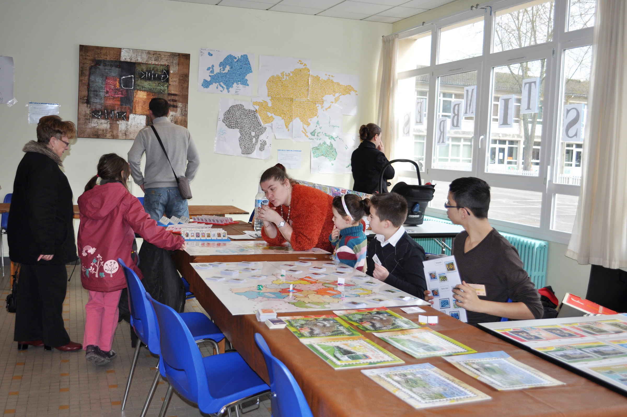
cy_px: 208
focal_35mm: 39
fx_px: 678
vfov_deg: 34.1
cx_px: 314
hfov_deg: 49.6
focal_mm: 26
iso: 250
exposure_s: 1/200
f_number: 4.2
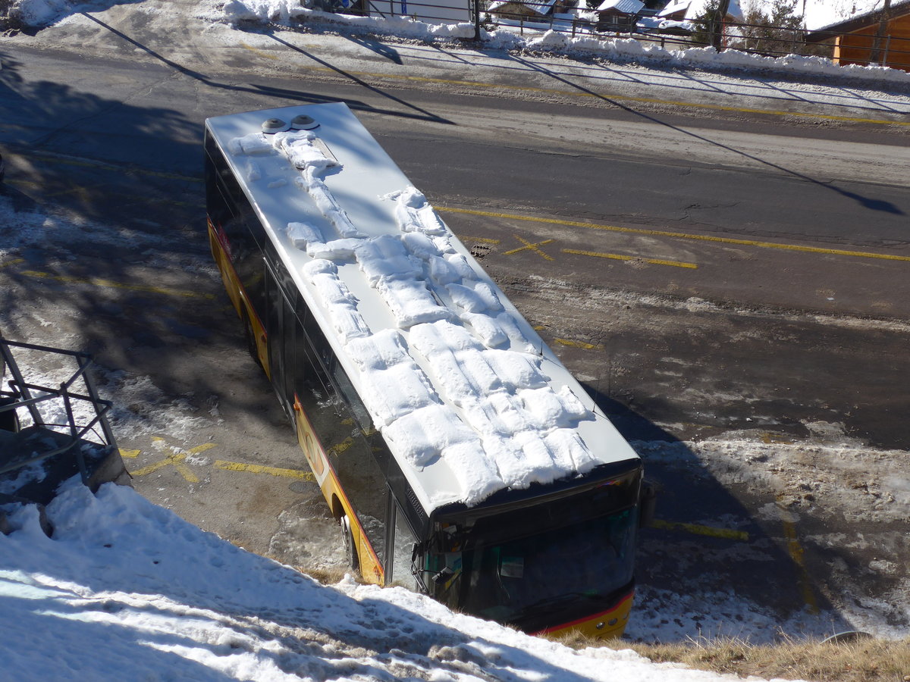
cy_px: 341
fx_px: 1209
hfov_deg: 41.2
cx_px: 455
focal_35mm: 46
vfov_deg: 31.5
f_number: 3
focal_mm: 9.5
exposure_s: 1/2000
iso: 80
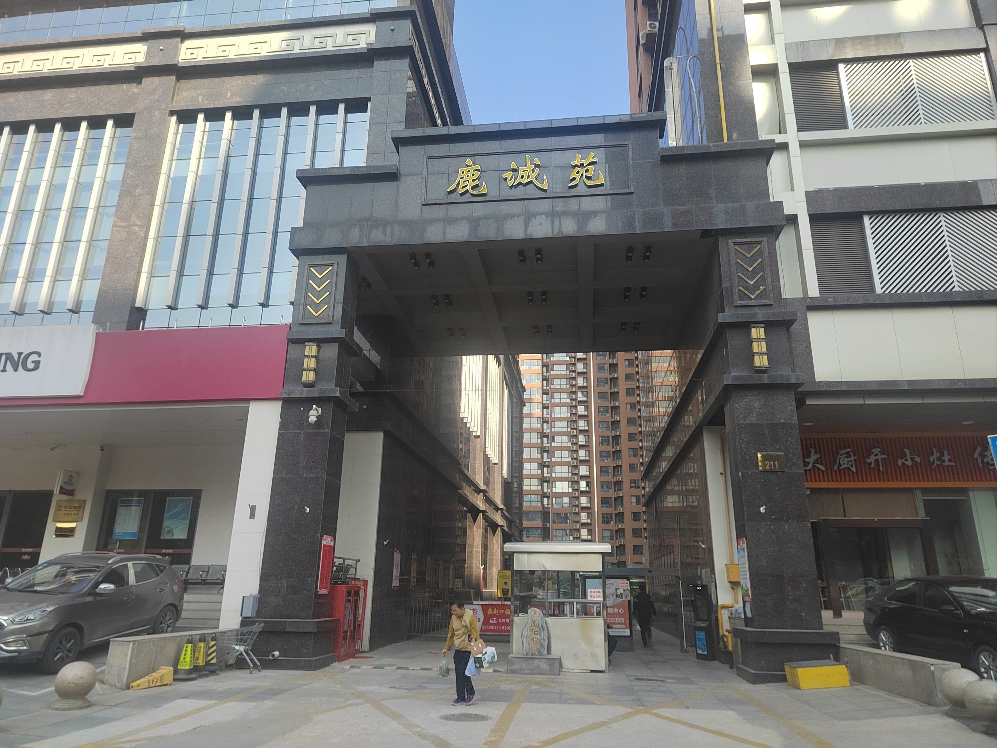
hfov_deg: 73.9
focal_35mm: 23
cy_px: 374
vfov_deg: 58.9
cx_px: 498
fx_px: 662
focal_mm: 5.52
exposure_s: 1/1429
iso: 363
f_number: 1.9
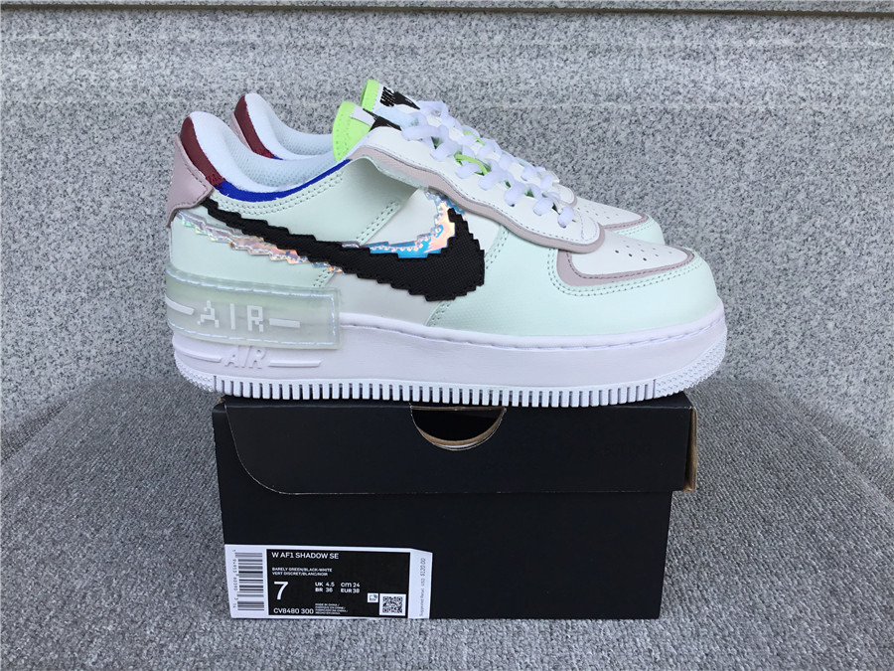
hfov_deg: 58.4
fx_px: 801
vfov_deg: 45.4
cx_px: 447
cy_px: 336
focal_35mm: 31
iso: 25
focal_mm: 3.3
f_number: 2.4
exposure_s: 1/522
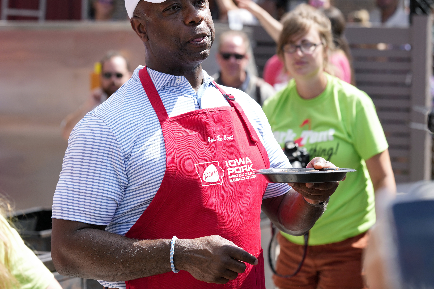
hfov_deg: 15.8
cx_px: 194
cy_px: 127
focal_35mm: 130
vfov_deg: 10.5
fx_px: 1567
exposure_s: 1/1000
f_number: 5
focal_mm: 106
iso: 400
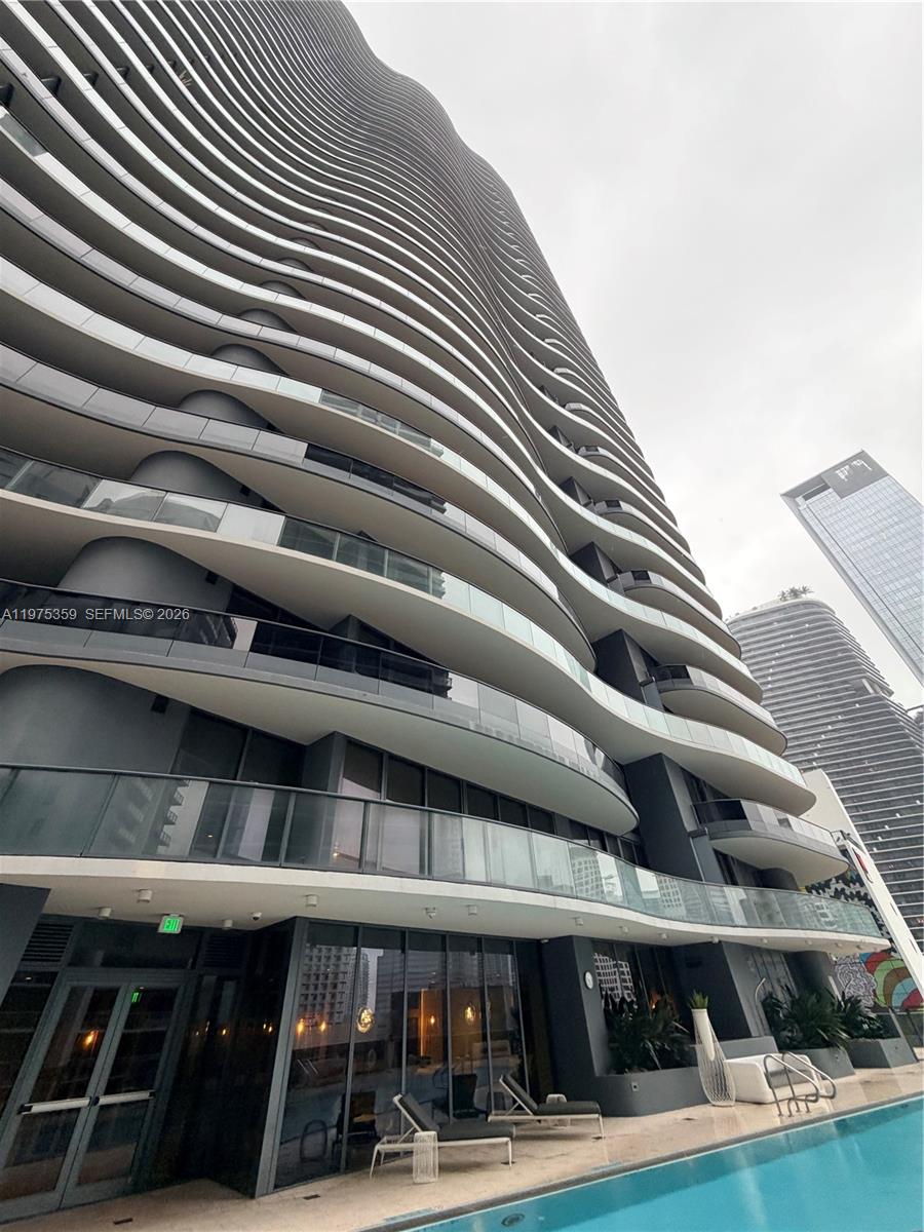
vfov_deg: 102.1
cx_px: 462
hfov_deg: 85.7
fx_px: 498
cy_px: 616
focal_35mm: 14
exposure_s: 1/121
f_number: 2.2
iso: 125
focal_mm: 2.22
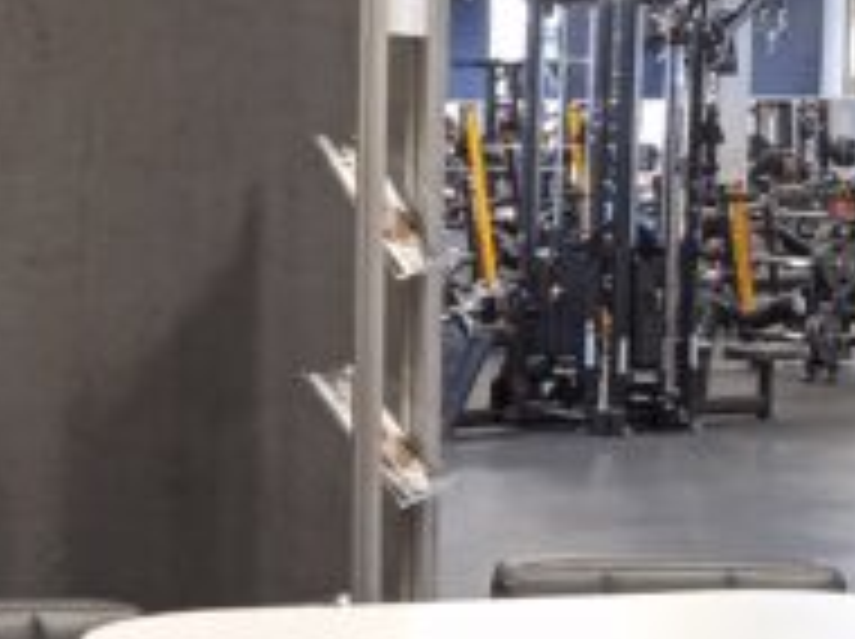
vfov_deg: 12.5
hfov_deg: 16.4
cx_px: 36
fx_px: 2911
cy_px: 369
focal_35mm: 118
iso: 731
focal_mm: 3.43
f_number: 2.2
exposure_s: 1/25
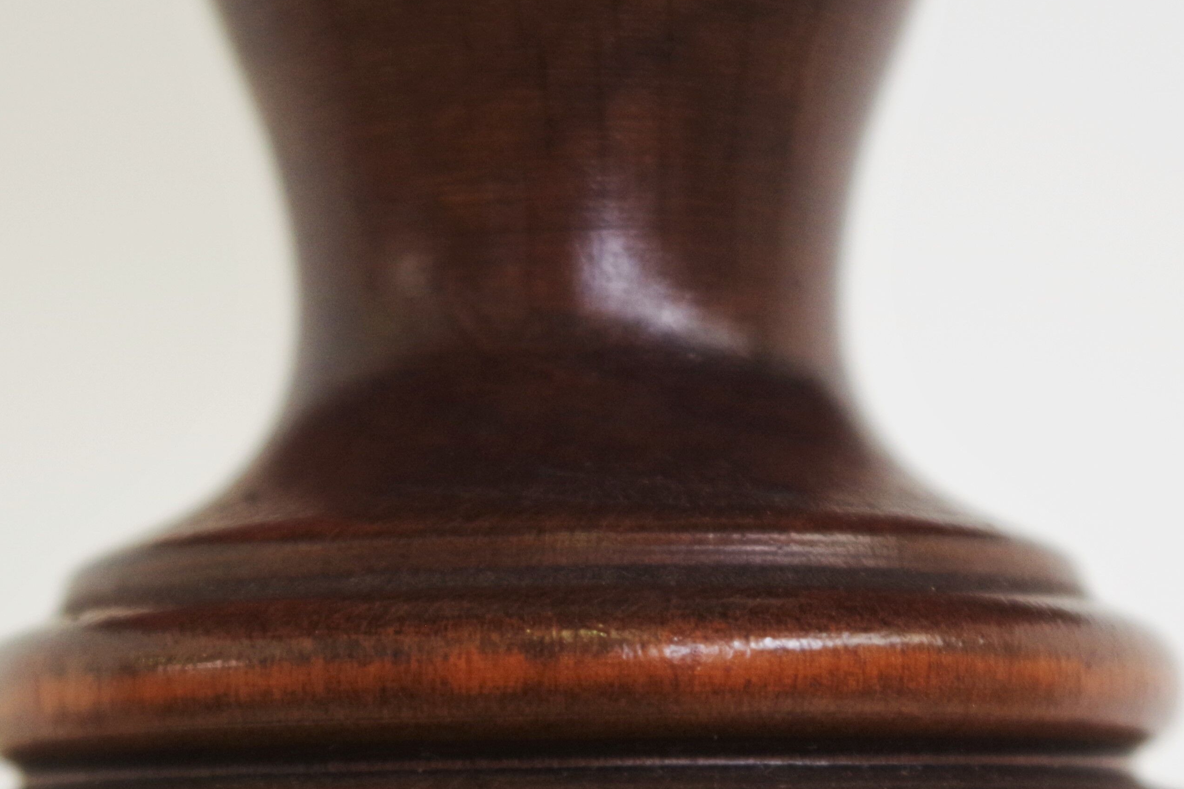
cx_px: 588
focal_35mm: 105
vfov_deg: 12.8
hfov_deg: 19.5
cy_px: 864
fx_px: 3453
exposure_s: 1/60
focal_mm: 30.63
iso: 400
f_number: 4
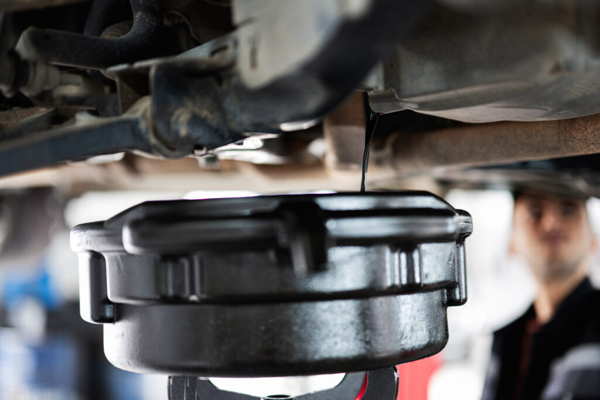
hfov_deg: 39.6
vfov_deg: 27.0
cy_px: 200
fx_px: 833
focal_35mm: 50
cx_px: 300
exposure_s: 1/60
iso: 200
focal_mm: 50
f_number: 1.2
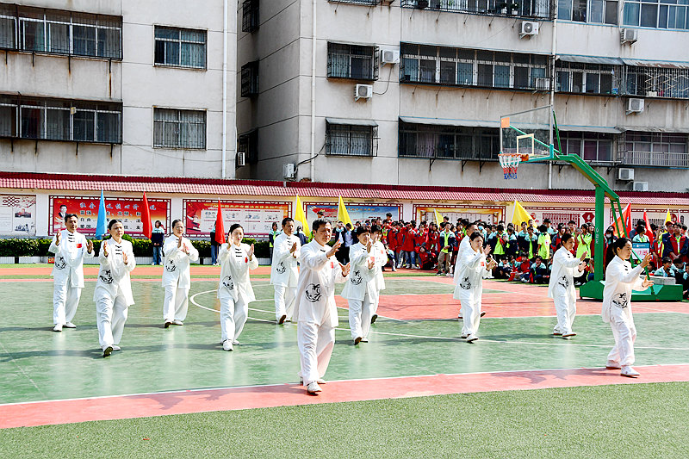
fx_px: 918
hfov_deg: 41.1
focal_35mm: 48
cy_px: 230
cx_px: 344
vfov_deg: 28.1
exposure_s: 1/400
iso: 200
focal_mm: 32
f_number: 10
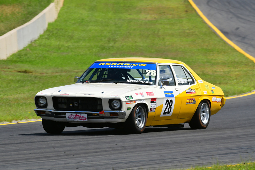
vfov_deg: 2.7
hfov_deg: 4.0
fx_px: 3614
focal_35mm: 510
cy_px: 85
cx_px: 128
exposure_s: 1/500
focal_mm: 340
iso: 400
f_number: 13
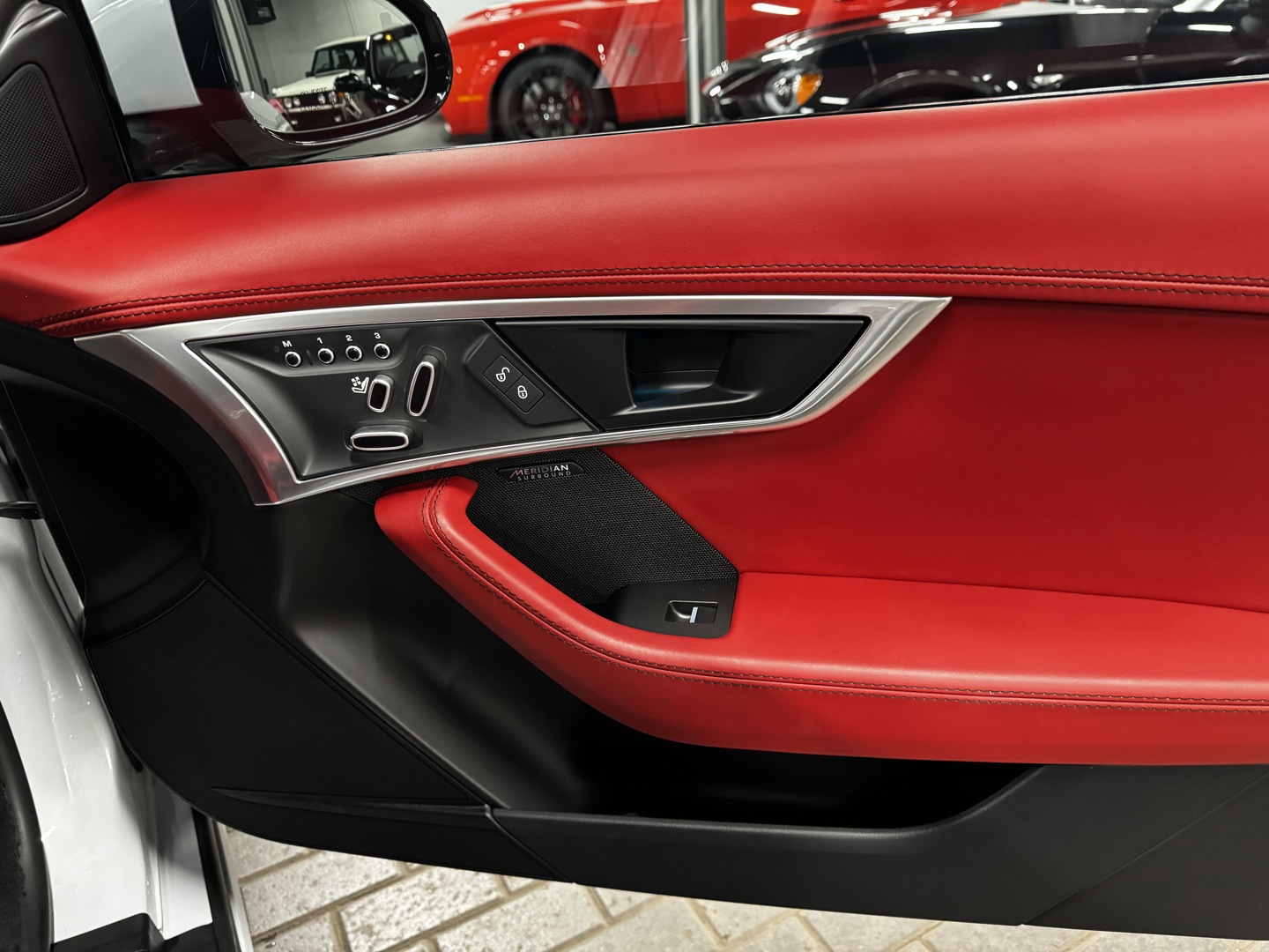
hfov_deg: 71.6
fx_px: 880
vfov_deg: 56.8
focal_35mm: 24
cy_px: 476
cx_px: 634
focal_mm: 6.86
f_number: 1.78
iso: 1000
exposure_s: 1/40
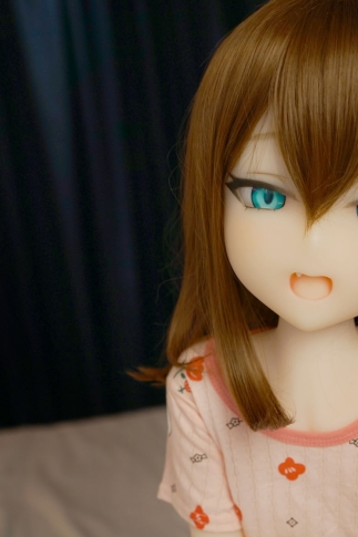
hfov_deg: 20.4
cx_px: 329
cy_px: 467
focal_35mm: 65
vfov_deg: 29.9
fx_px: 970
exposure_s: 1/100
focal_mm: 35
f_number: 2.8
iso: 250
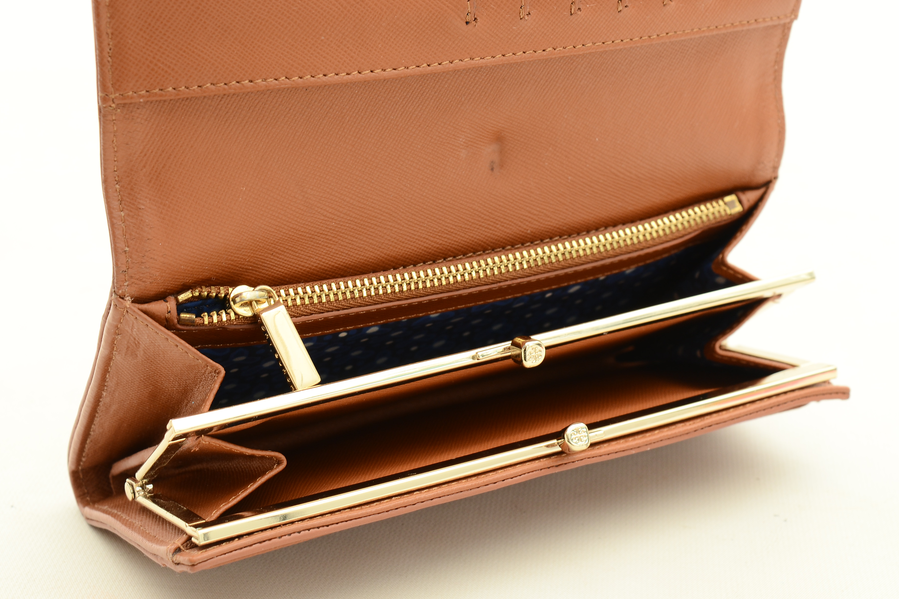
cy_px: 299
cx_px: 446
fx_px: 1823
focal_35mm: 73
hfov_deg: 27.7
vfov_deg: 18.7
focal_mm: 48
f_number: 10
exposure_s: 1/60
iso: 320
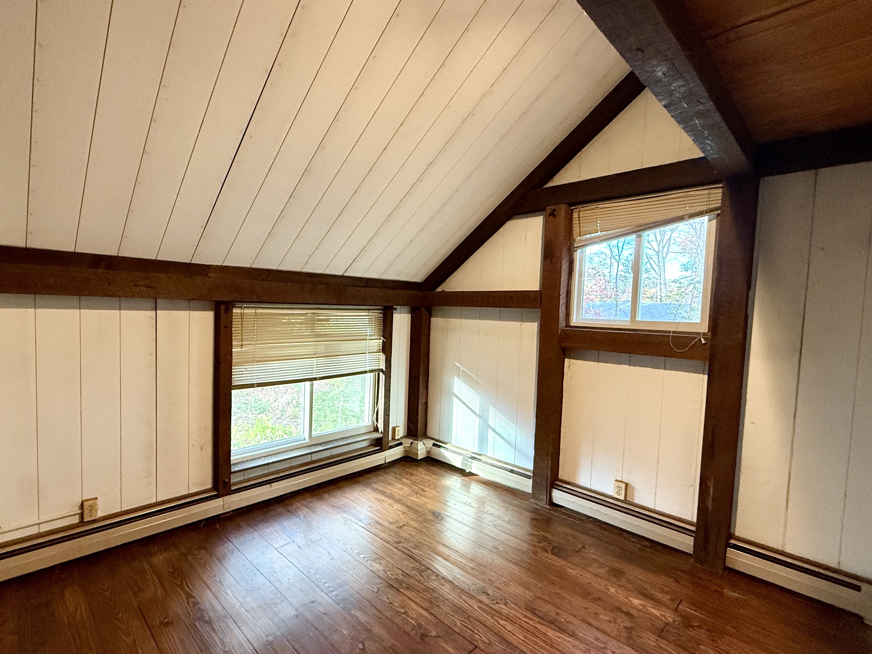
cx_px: 368
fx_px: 428
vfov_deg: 74.7
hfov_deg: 90.3
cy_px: 333
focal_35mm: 17
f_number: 2.2
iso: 400
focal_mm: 2.22
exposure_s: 1/60
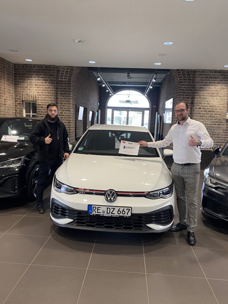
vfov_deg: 65.3
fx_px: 237
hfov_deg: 51.4
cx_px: 113
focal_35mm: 27
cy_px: 157
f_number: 1.8
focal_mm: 4.25
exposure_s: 1/50
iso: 80
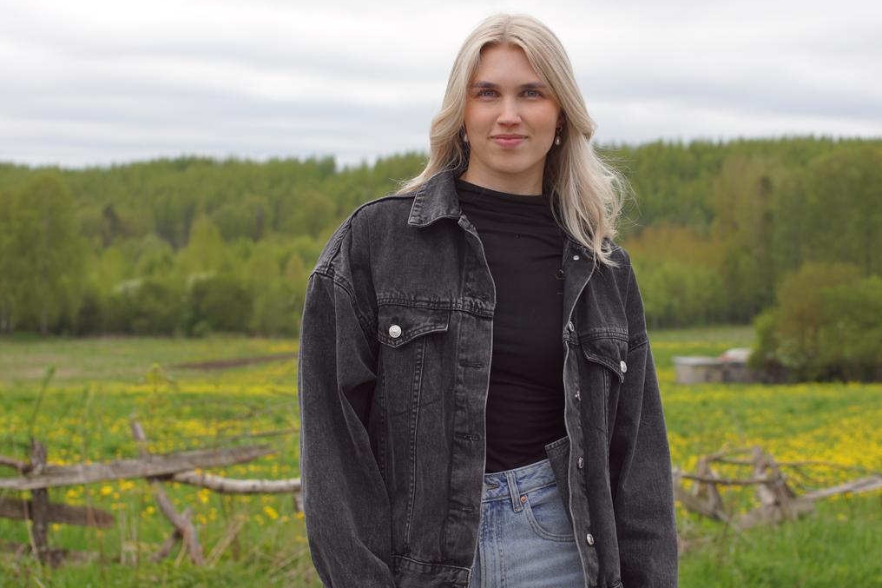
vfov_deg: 14.7
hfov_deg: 21.9
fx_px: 2278
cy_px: 306
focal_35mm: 93
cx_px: 533
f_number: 4.5
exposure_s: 1/500
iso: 100
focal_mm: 50
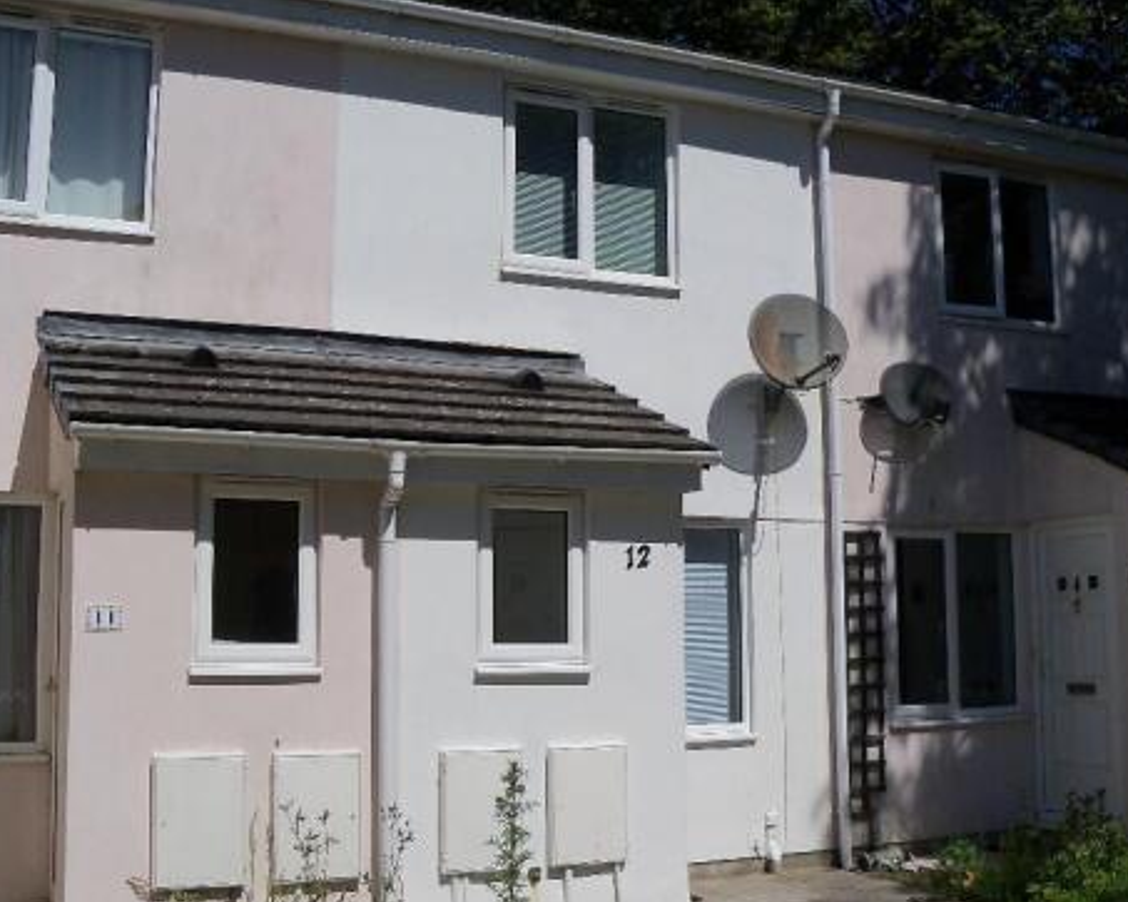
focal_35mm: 44
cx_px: 576
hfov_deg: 42.0
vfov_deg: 34.1
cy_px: 420
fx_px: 1468
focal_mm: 6.2
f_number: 6.2
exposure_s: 1/1000
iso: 80
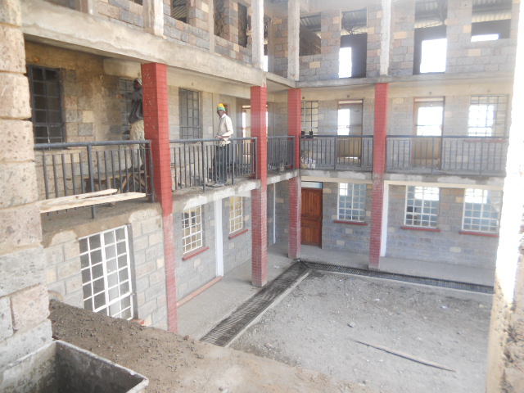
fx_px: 409
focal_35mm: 27
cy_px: 196
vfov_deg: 51.4
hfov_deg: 65.3
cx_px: 262
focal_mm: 4.9
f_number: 3.2
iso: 80
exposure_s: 1/60
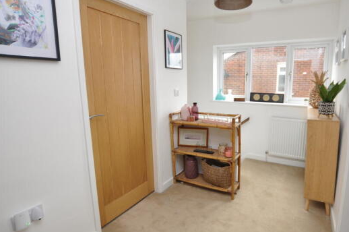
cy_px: 108
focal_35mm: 19
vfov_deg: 64.3
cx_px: 218
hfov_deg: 85.3
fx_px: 184
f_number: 4
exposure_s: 1/60
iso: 450
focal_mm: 10
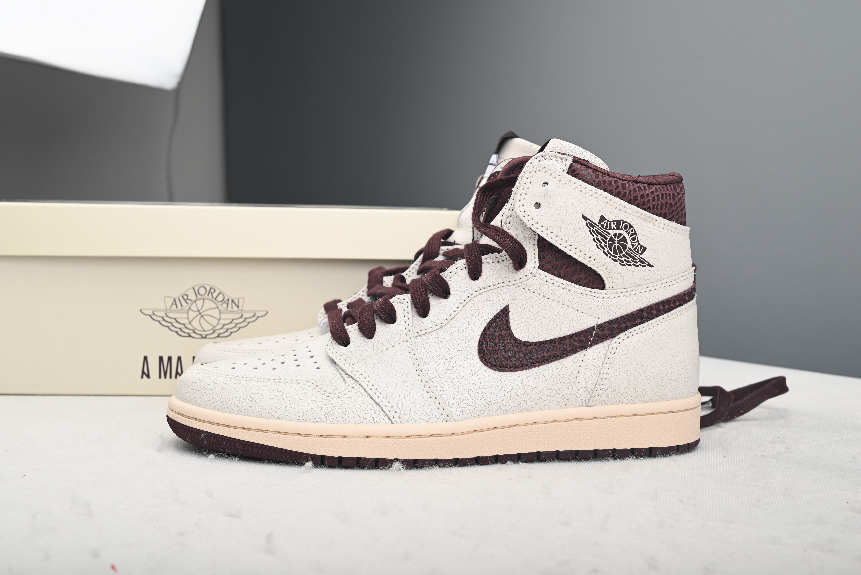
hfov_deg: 40.3
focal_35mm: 49
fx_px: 1172
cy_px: 288
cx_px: 430
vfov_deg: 27.5
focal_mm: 49
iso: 100
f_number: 11
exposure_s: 1/200
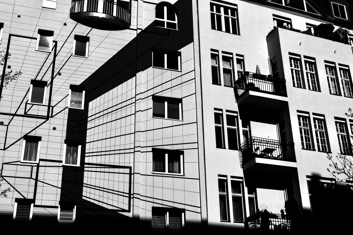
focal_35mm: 46
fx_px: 451
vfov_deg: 29.2
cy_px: 118
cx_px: 176
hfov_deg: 42.7
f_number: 7.1
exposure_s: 1/2000
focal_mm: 16.74
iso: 125
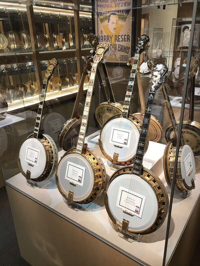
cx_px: 100
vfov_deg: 63.4
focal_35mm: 28
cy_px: 133
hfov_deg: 49.7
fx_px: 216
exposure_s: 1/40
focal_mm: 3.99
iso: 20
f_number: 1.8
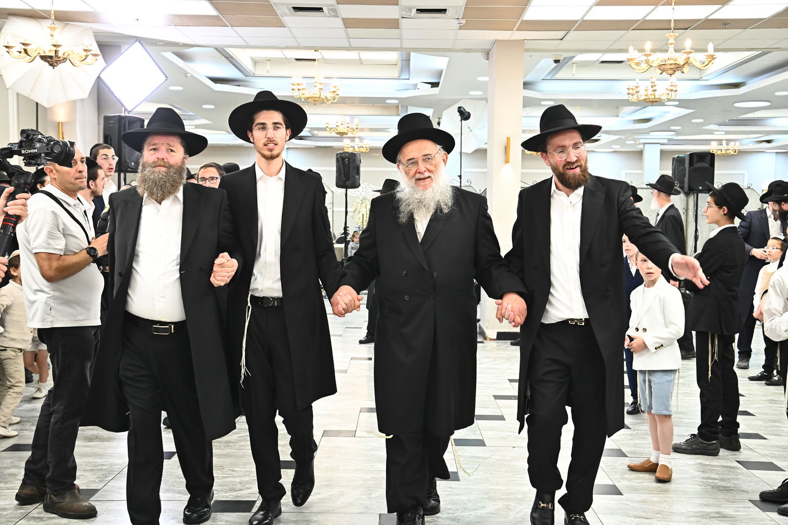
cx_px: 394
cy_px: 262
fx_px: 1050
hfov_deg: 41.1
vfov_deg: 28.0
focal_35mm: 48
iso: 3200
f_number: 6.3
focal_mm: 48
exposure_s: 1/200
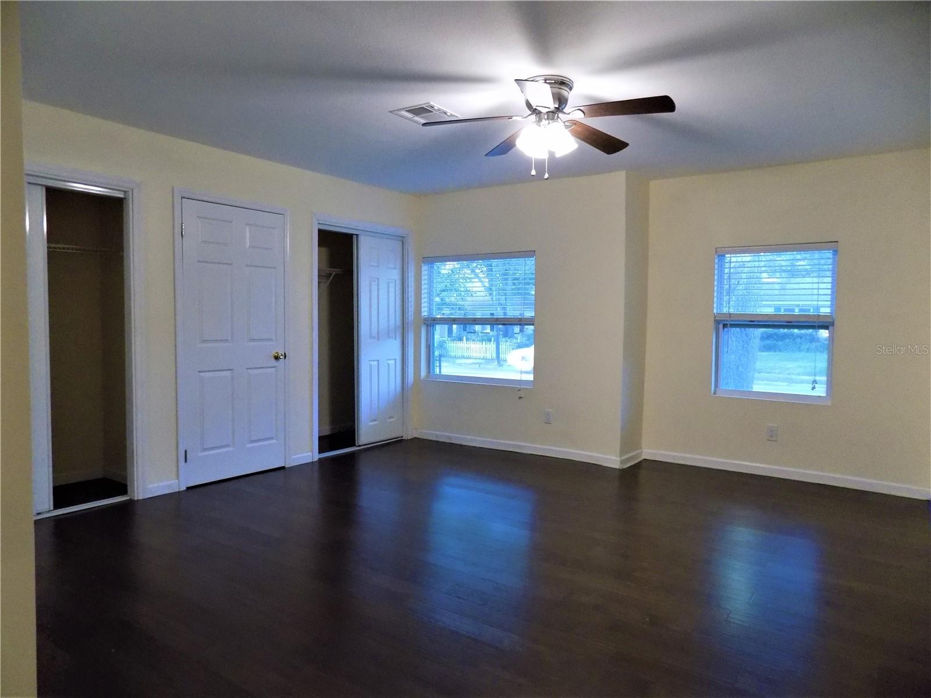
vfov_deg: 58.9
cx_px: 466
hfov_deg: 73.9
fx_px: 619
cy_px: 349
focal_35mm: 23
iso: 400
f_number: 3.1
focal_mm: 4
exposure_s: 1/20
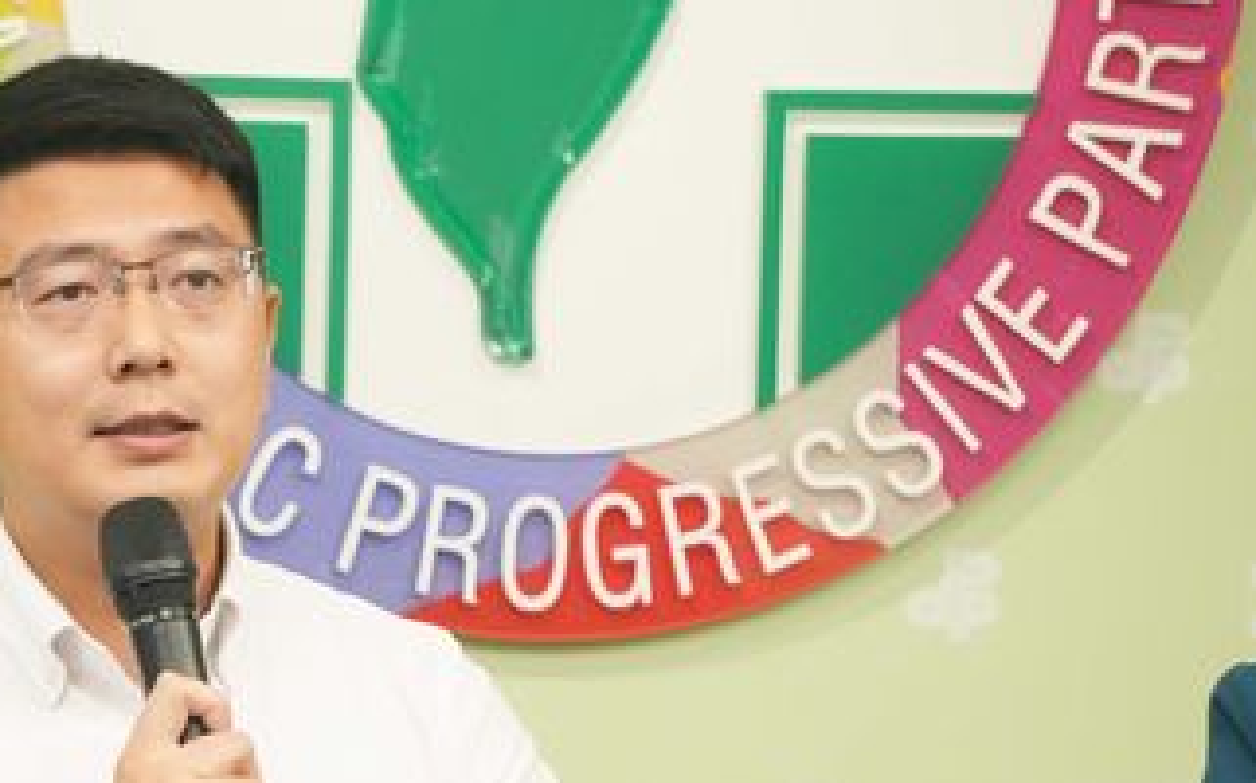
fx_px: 12722
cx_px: 235
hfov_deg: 5.6
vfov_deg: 3.5
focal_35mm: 372
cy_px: 716
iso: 3200
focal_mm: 130
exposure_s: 1/320
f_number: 5.6
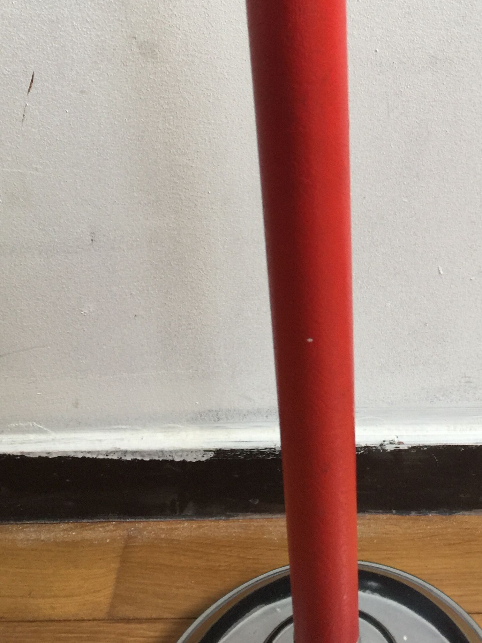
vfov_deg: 40.0
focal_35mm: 47
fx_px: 873
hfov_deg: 30.5
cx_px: 350
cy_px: 217
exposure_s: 1/33
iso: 64
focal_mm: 4.15
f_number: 2.2
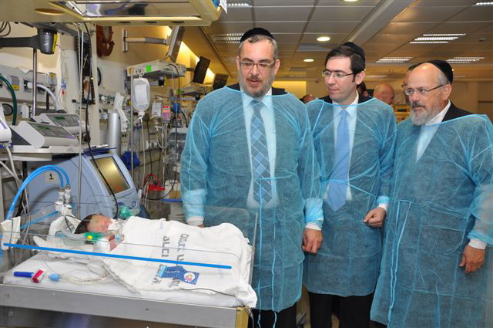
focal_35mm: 32
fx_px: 431
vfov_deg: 41.6
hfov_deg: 59.6
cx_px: 246
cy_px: 164
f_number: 5.6
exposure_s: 1/50
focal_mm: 21
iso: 400
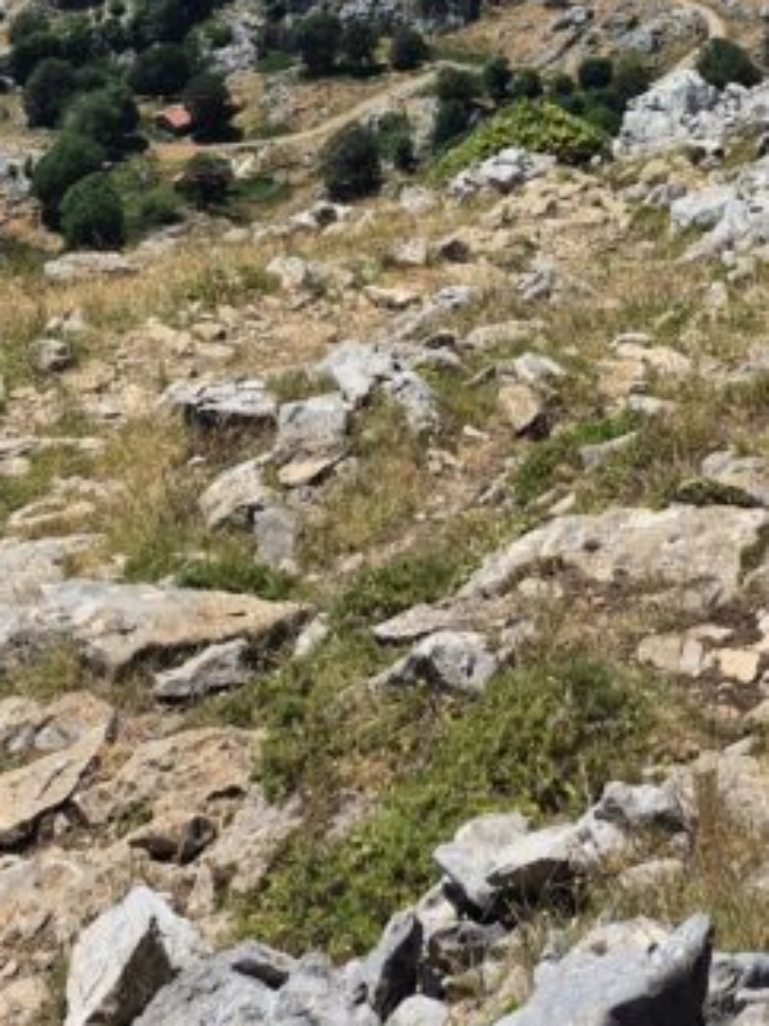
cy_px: -502
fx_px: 2164
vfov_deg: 22.2
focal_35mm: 73
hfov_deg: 19.8
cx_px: 670
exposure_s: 1/2808
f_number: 1.8
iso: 25
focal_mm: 5.4
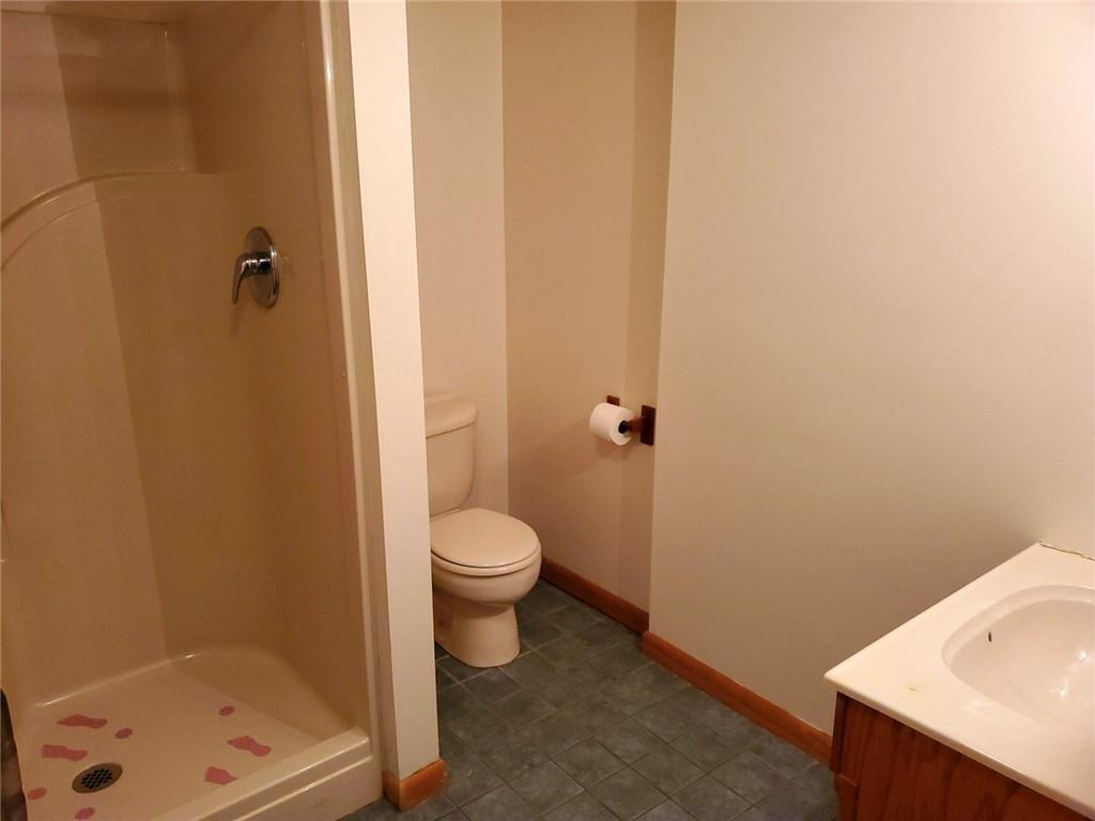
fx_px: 822
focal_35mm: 26
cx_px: 548
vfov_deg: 53.1
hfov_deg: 67.3
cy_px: 410
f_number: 1.5
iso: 320
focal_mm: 4.3
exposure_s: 1/60
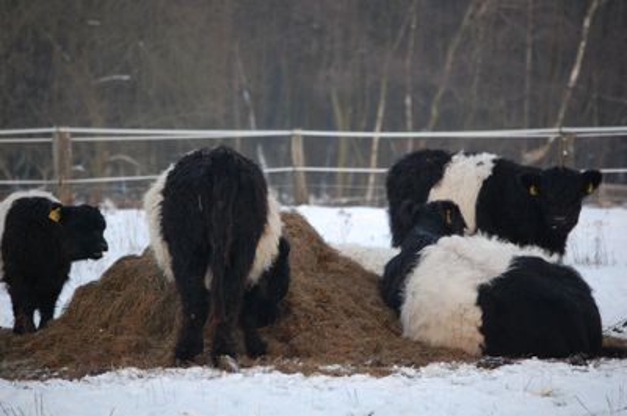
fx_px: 4302
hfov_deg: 8.3
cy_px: 208
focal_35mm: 248
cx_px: 314
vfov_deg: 5.5
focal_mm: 165
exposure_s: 1/200
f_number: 5.3
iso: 800
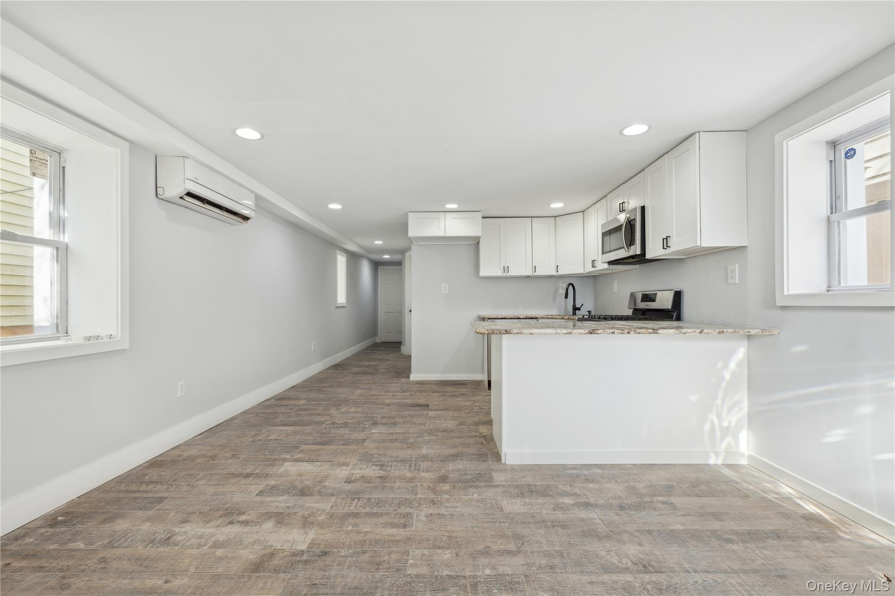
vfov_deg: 77.3
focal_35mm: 15
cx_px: 448
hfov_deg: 100.4
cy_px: 298
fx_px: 373
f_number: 11
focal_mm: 15
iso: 100
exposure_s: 1/5
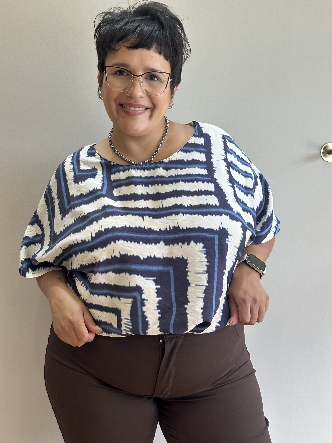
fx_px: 614
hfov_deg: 30.3
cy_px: 222
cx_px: 166
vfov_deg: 39.7
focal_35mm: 48
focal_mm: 6.86
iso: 50
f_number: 1.78
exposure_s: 1/116
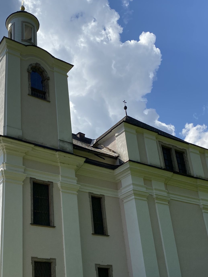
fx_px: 361
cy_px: 177
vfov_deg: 41.7
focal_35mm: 45
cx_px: 75
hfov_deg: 32.0
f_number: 1.8
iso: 32
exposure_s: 1/2967
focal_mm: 4.25
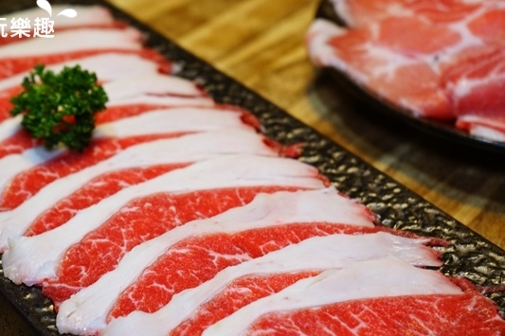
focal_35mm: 72
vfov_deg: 18.8
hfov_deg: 28.0
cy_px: 244
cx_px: 189
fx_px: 1010
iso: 800
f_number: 4.5
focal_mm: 48
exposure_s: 1/60
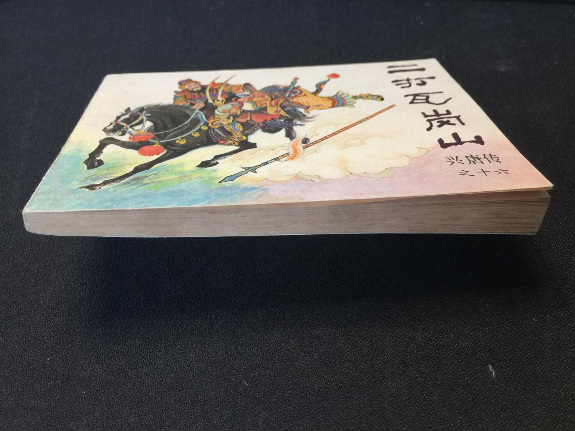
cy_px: 216
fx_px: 482
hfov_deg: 61.7
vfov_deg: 48.2
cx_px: 288
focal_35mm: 29
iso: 40
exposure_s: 1/33
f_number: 2.2
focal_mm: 4.15
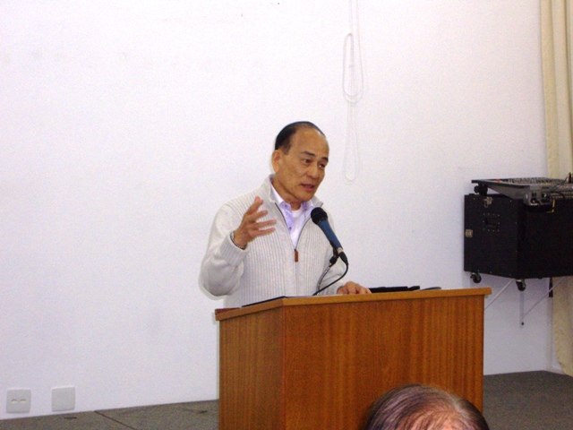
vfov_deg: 16.8
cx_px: 286
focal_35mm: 88
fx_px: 1457
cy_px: 215
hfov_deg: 22.3
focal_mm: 14.6
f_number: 4.4
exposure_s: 1/60
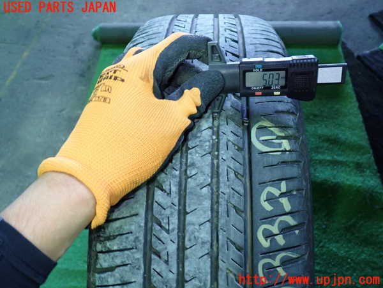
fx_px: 332
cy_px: 144
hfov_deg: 60.0
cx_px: 192
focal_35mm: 30
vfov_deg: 46.8
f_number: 2.3
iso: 320
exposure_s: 1/30
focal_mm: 5.4
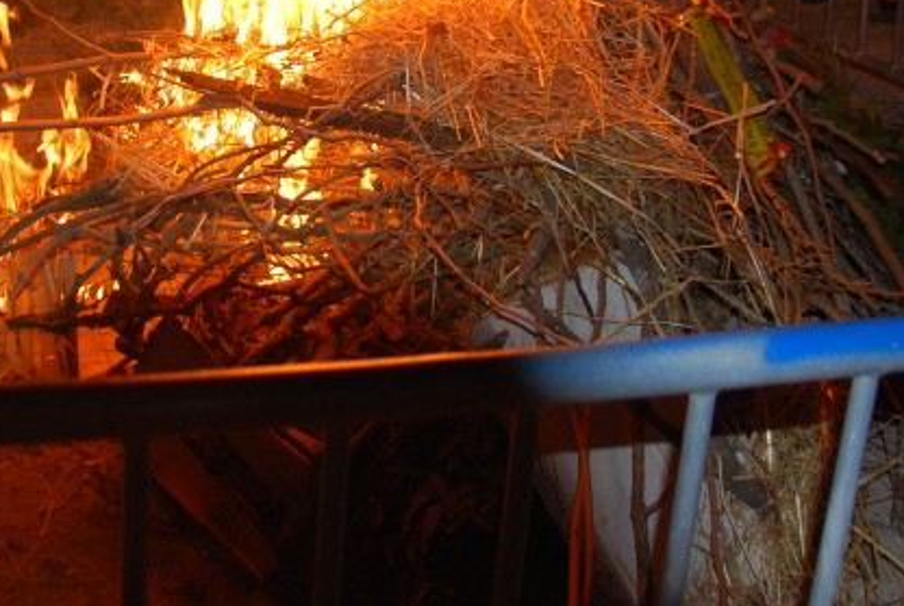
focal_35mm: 58
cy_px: -39
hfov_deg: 33.8
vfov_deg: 22.3
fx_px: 1459
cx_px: 242
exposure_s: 1/100
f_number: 4
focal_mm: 18
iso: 400
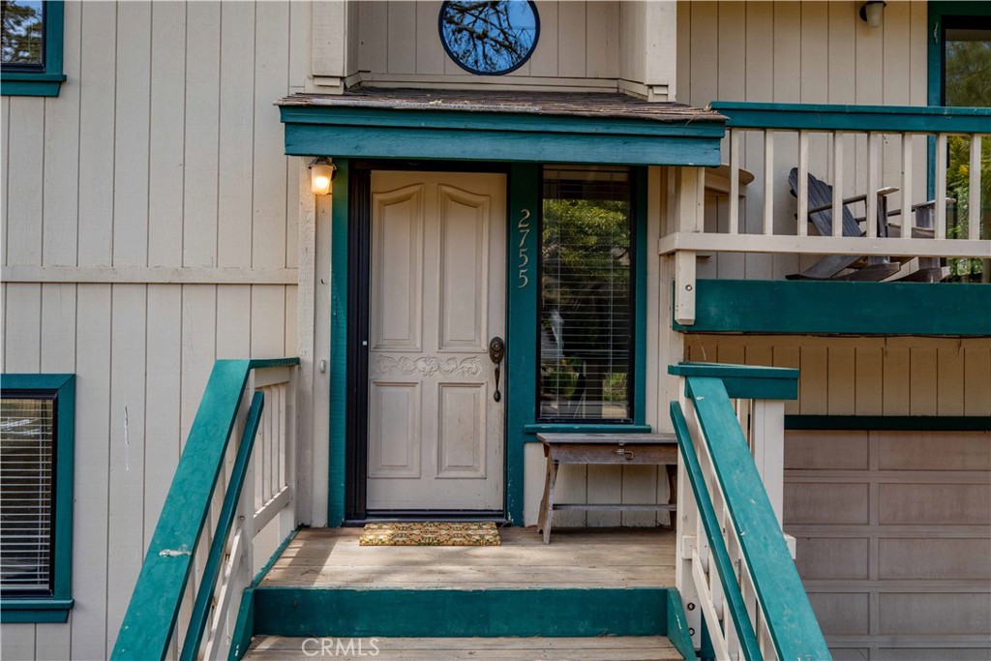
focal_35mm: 32
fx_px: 881
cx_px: 496
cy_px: 330
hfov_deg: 58.7
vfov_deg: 41.1
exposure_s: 1/125
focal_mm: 32
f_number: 7.1
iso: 100
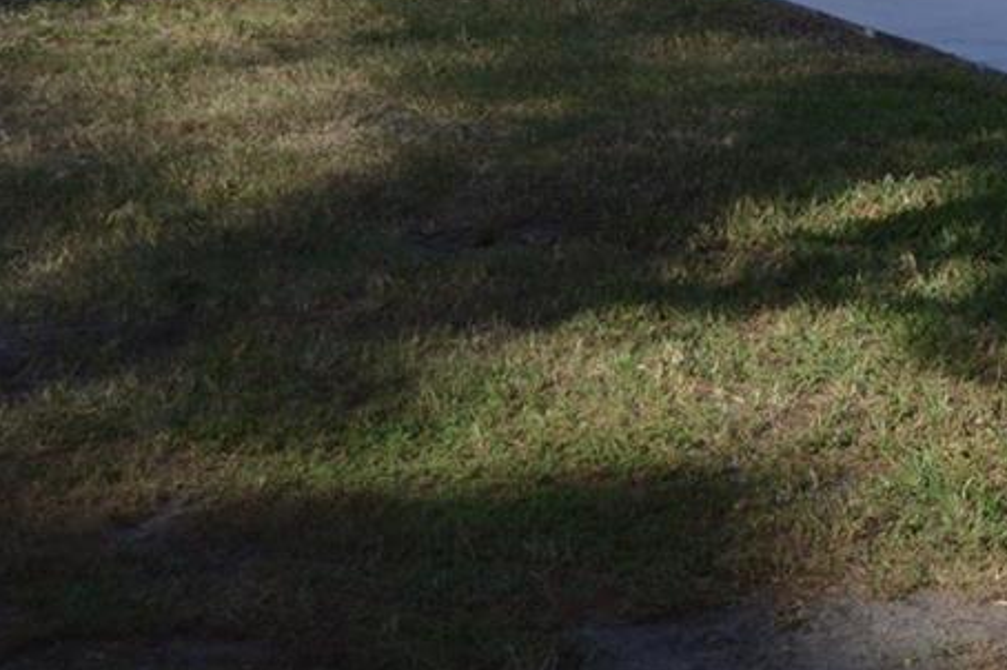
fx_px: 4577
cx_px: 1484
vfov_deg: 8.2
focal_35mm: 164
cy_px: -345
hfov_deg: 12.0
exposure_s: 1/640
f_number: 4.2
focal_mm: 31
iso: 100
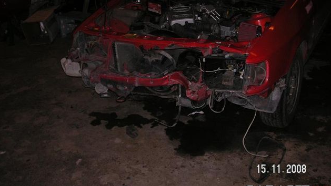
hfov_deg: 49.4
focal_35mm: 41
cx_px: 166
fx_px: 360
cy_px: 67
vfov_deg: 28.9
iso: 50
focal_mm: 6.1
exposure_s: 1/45
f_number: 2.8
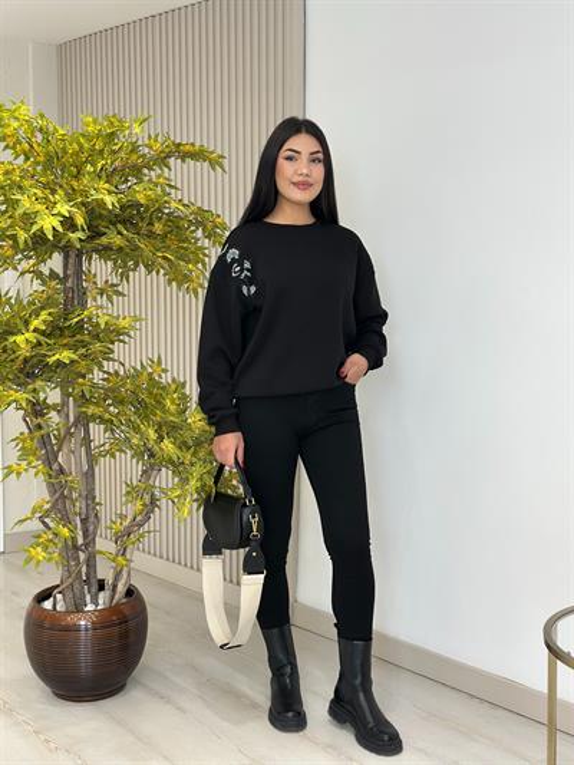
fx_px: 1061
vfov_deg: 39.6
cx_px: 287
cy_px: 382
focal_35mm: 48
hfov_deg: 30.3
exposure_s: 1/215
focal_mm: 6.86
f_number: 1.78
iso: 80
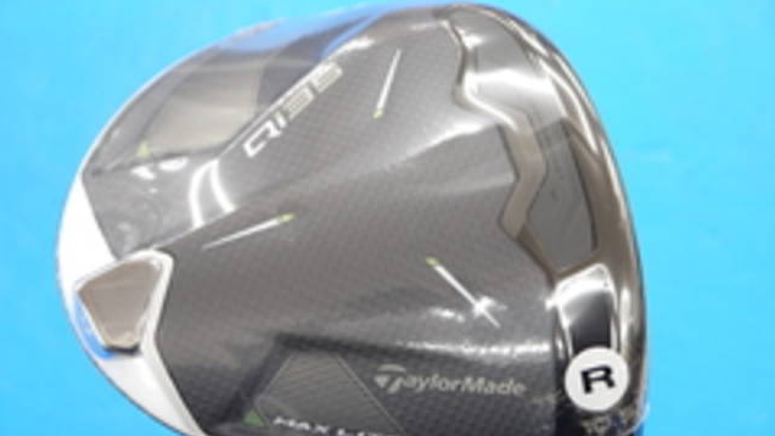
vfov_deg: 13.1
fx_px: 1890
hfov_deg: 23.2
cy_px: 231
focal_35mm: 92
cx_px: 387
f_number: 5.6
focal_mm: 42
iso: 800
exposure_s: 1/80
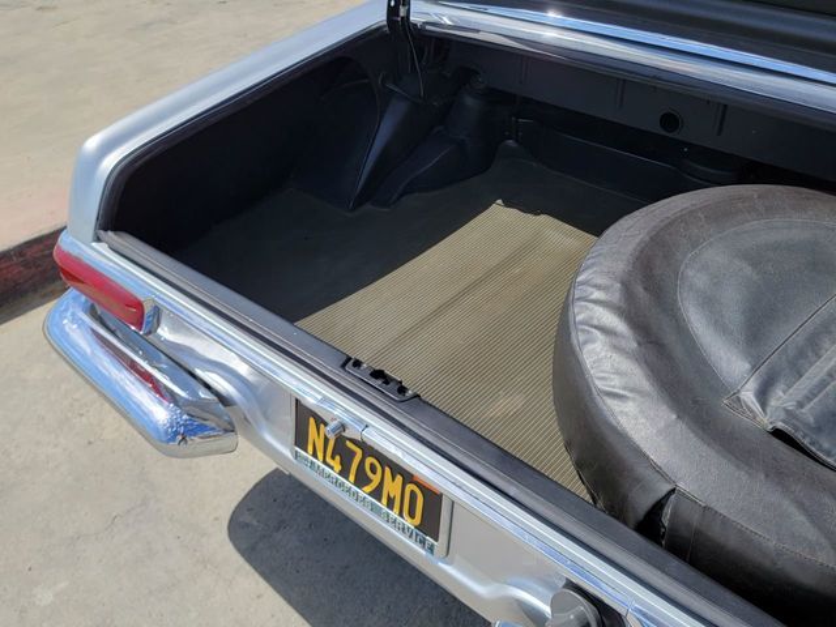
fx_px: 580
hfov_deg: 71.6
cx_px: 418
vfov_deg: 56.8
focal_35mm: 24
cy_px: 314
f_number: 1.8
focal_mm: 6.7
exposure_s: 1/769
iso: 16
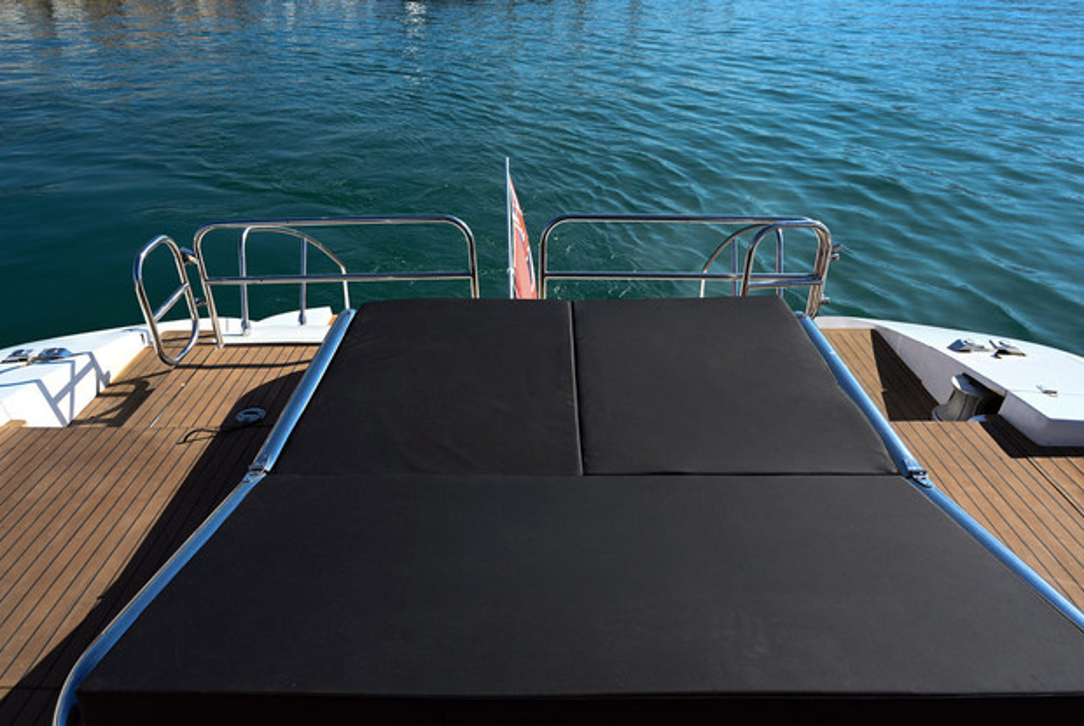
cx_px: 542
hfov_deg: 73.7
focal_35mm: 24
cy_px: 363
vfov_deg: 53.3
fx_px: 724
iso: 100
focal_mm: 24
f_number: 8
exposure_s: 1/200
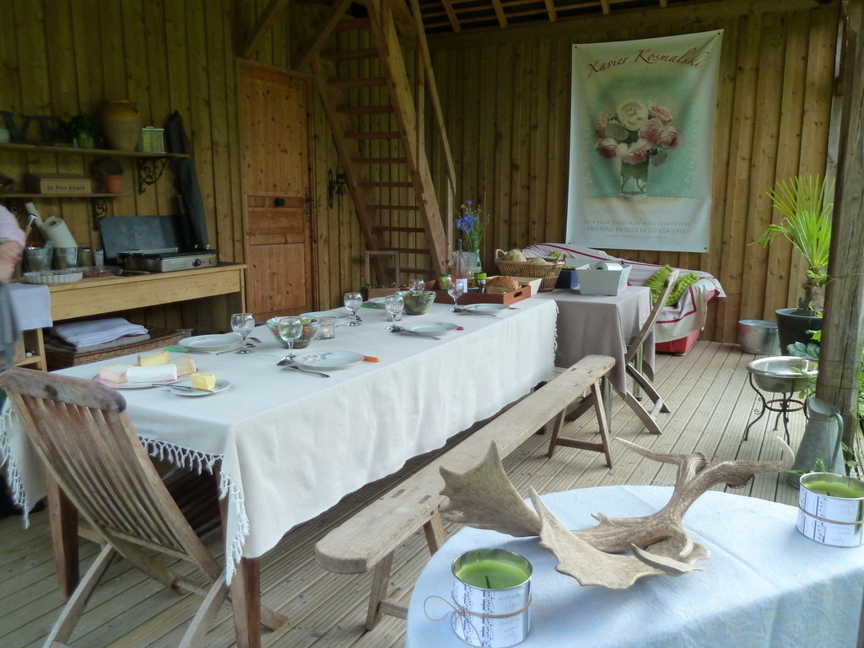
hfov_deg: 65.3
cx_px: 432
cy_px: 324
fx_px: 674
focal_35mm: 27
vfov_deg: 51.4
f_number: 3.3
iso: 125
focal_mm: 4.4
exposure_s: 1/30
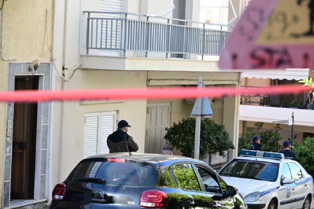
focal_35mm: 110
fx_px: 959
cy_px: 104
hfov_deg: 18.6
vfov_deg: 12.5
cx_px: 157
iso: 400
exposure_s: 1/400
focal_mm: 110
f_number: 4.5
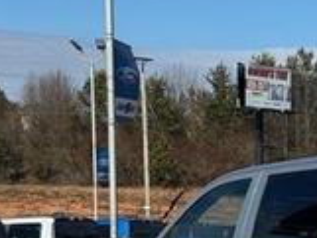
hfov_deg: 12.6
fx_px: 1375
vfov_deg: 9.7
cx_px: 457
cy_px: 315
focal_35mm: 150
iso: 64
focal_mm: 6.76
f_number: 1.78
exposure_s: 1/5848
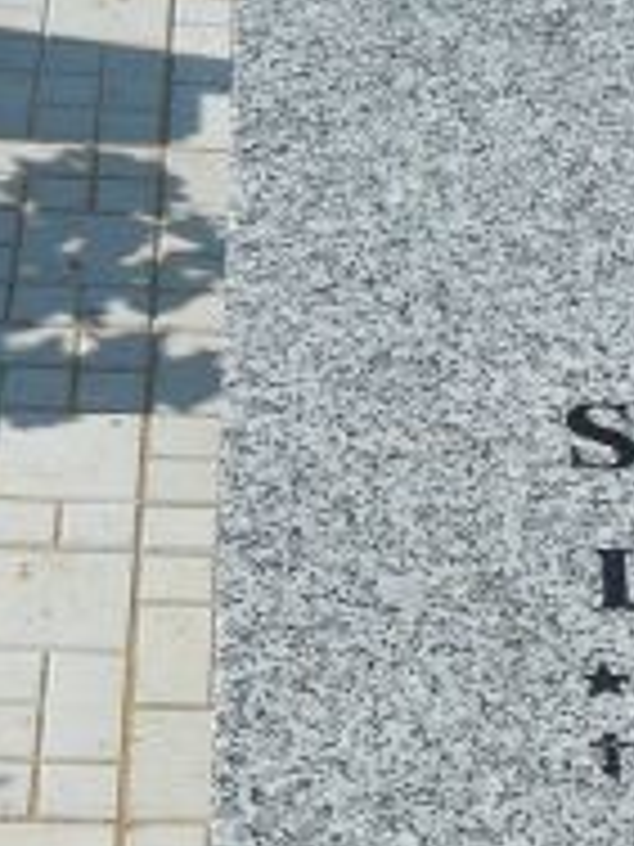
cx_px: 890
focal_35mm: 119
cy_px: 644
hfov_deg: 12.0
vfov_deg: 16.5
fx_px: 2906
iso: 80
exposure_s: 1/800
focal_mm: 5.2
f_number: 5
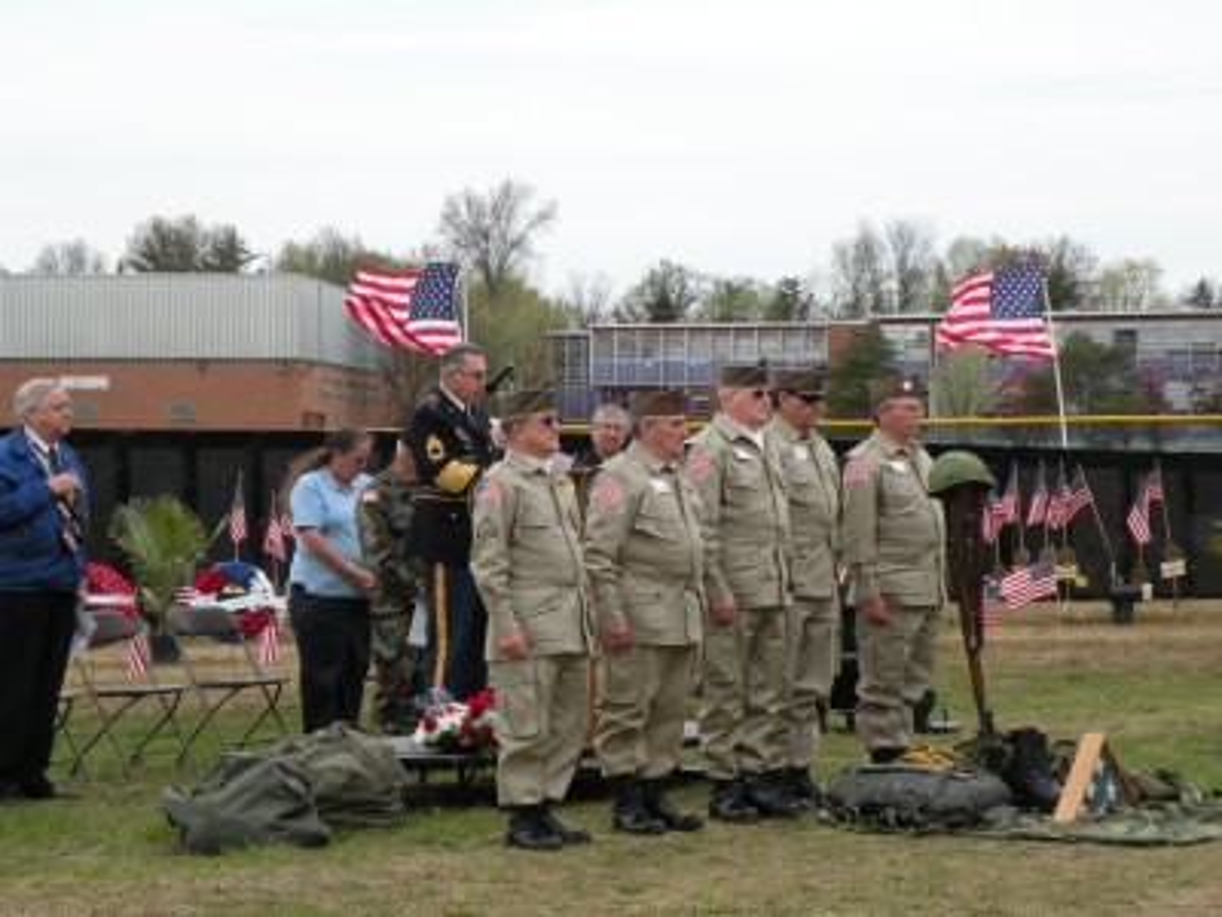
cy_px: 458
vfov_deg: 13.5
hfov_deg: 17.9
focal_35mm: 110
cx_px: 611
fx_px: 3883
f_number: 5.6
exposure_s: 1/143
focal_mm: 19.4
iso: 64
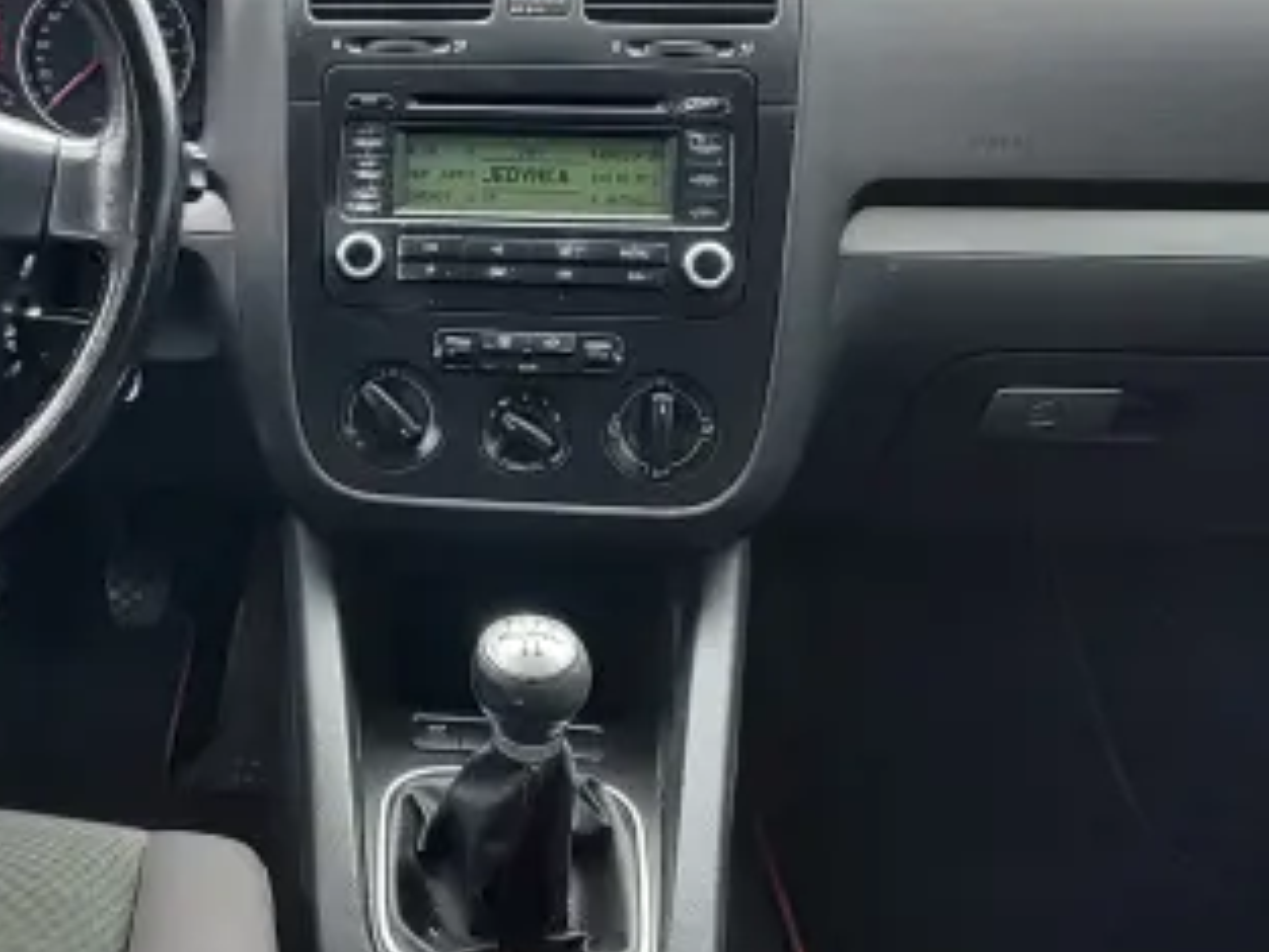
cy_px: 332
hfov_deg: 38.0
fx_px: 1724
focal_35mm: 47
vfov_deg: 30.7
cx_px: 150
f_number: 1.8
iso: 100
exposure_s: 1/315
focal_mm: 5.56
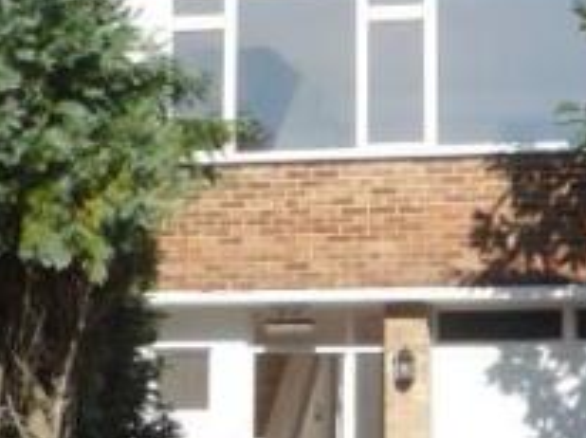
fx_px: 1437
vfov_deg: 17.3
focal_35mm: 85
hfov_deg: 22.8
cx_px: 440
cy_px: 220
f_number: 5
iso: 100
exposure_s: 1/400
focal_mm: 5.2
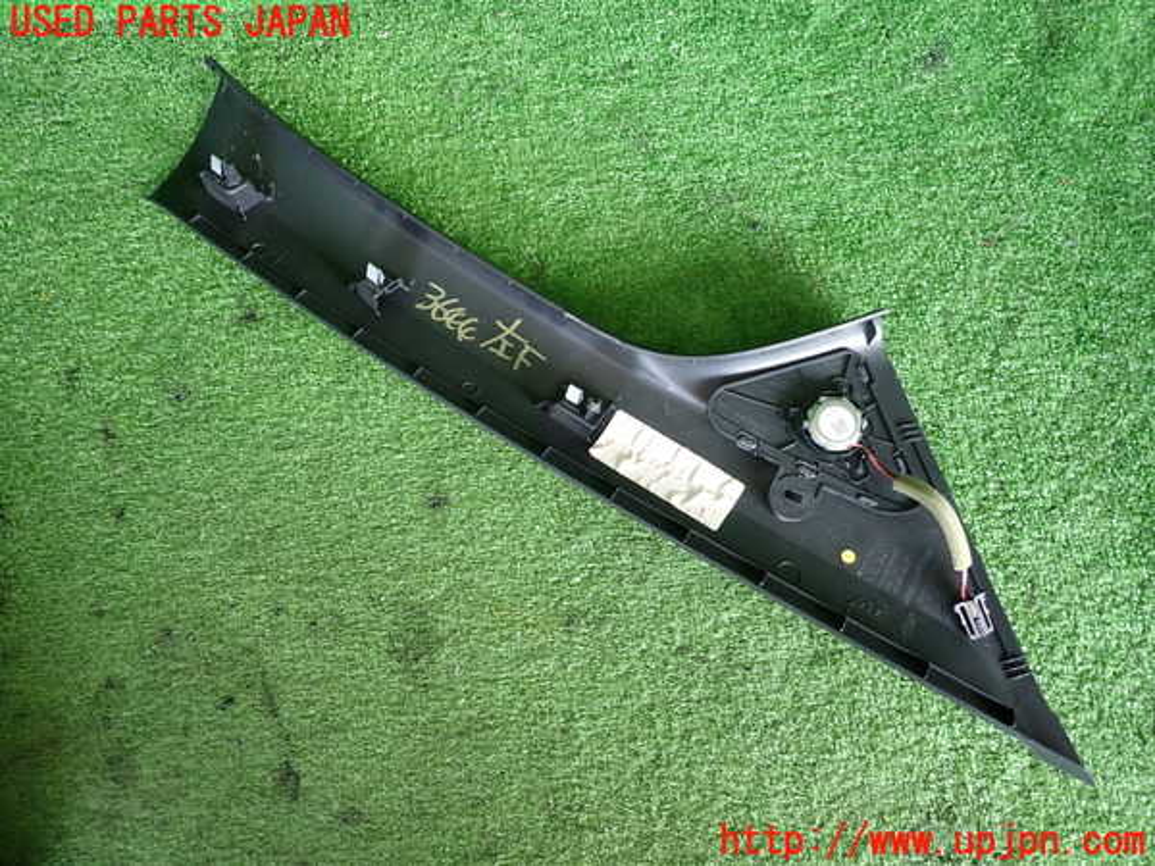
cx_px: 578
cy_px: 433
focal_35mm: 25
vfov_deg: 54.9
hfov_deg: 69.4
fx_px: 834
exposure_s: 1/60
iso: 200
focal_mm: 4.5
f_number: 2
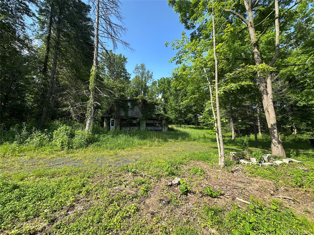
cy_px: 118
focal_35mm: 14
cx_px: 157
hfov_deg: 102.1
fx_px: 127
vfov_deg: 85.7
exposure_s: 1/567
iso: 40
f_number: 2.2
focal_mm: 2.22
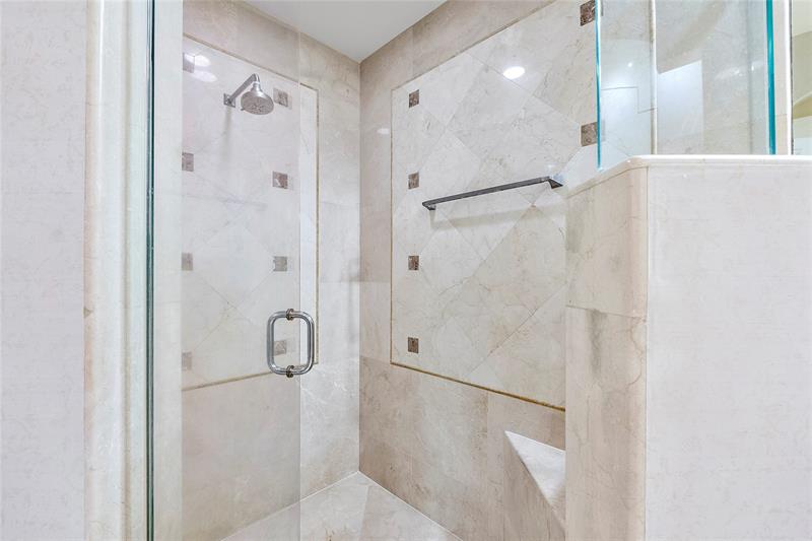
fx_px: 338
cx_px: 406
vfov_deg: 77.3
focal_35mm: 15
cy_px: 270
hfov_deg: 100.4
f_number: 8
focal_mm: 10
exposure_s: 1/13
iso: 1000
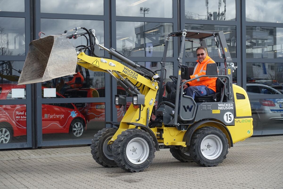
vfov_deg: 19.5
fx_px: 550
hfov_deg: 28.8
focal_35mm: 70
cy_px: 94
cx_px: 142
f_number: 5.6
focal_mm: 25.7
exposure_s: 1/200
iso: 200
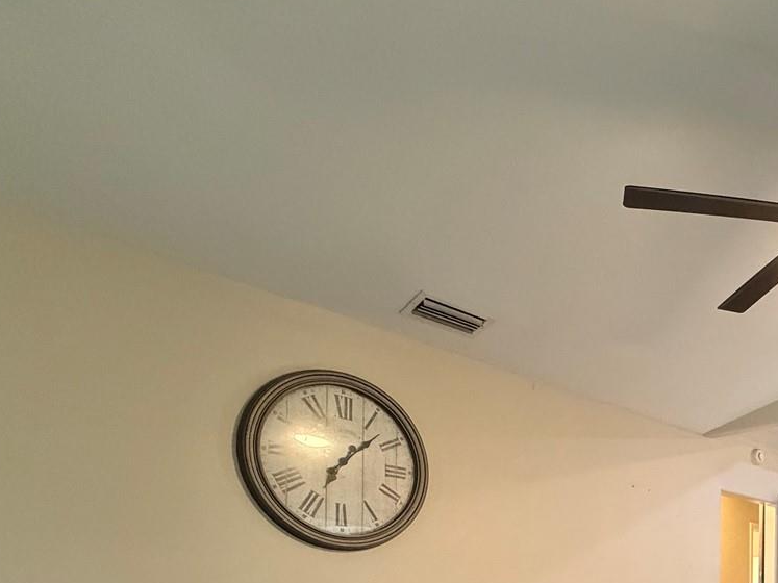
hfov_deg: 51.9
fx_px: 674
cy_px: 615
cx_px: 718
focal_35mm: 30
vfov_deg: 39.7
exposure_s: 1/60
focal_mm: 2.22
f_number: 2.2
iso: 800
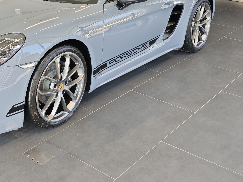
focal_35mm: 53
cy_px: 19
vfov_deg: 26.6
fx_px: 372
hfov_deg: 34.9
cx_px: 43
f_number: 1.6
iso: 50
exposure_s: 1/159
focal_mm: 6.55
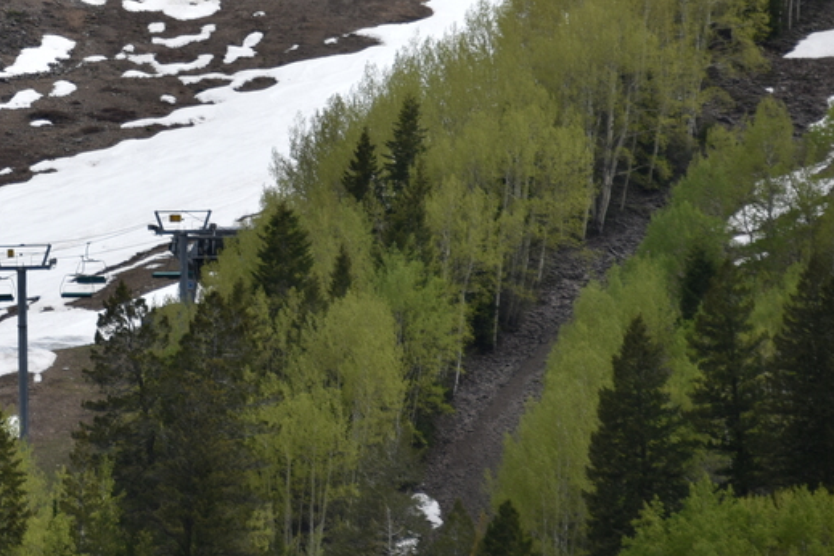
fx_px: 10864
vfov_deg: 2.9
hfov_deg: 4.4
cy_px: -40
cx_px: -133
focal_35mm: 469
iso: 100
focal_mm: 190
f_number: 6.3
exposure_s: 1/400
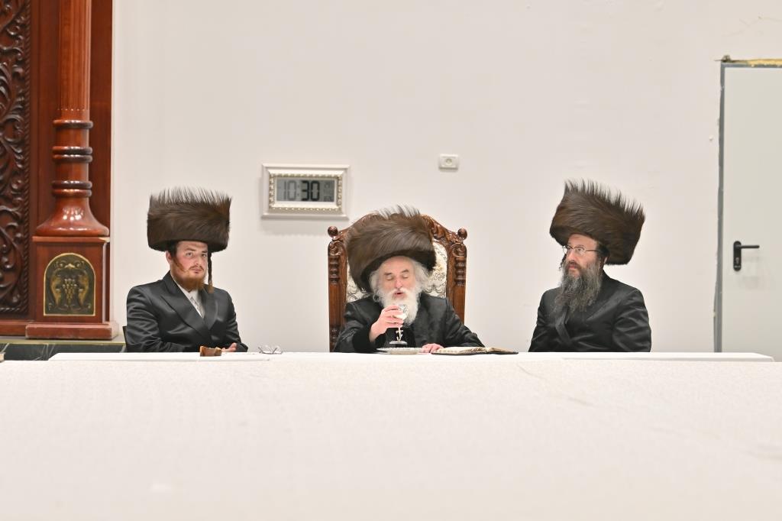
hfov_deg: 13.1
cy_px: 260
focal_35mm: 157
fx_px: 3409
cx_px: 391
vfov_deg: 8.7
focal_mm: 105
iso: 250
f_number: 2.8
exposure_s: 1/250
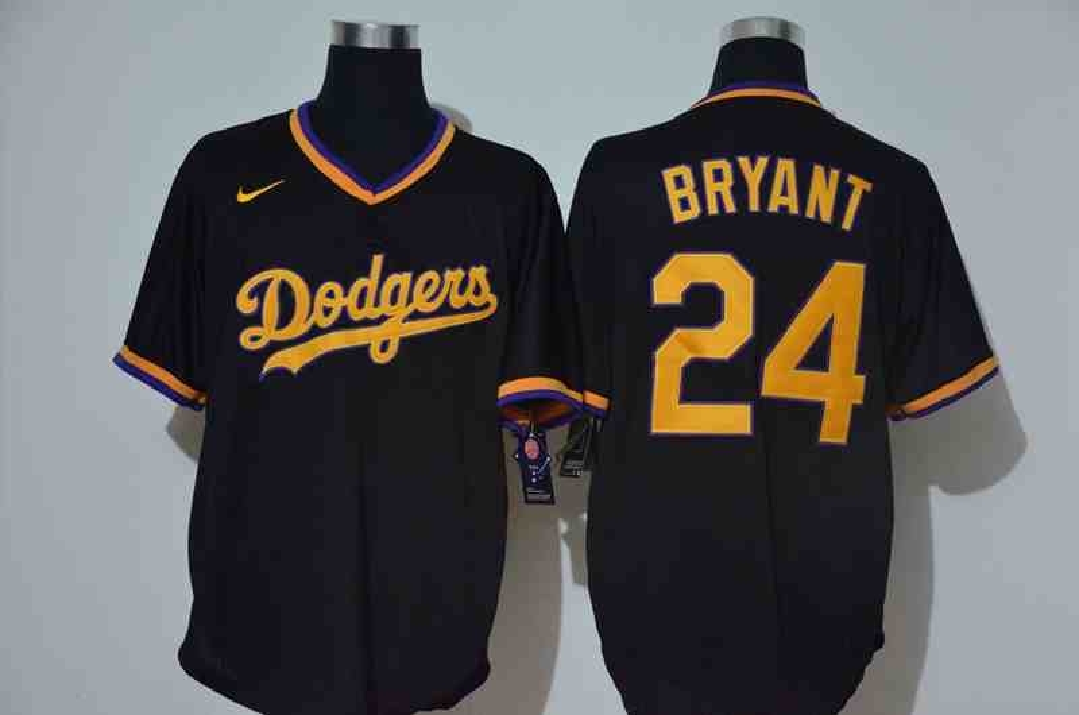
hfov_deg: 28.1
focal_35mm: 72
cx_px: 540
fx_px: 2154
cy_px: 358
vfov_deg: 18.8
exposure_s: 1/15
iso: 4000
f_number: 4.5
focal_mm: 48
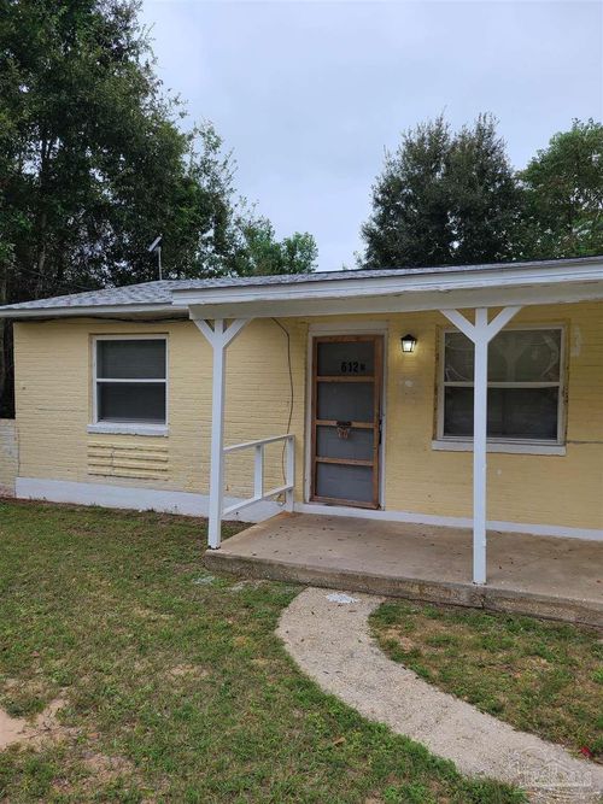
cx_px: 302
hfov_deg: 53.0
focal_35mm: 26
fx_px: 604
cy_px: 402
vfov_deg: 67.3
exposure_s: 1/744
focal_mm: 5.4
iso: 40
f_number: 1.8
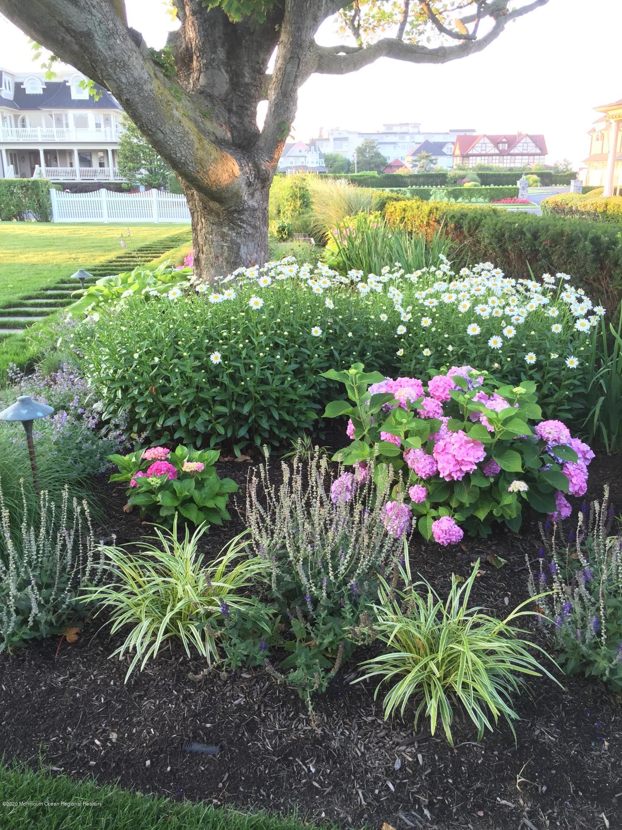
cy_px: 415
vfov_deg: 61.7
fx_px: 695
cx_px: 311
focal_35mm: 29
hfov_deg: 48.2
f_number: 2.2
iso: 40
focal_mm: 4.15
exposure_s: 1/30
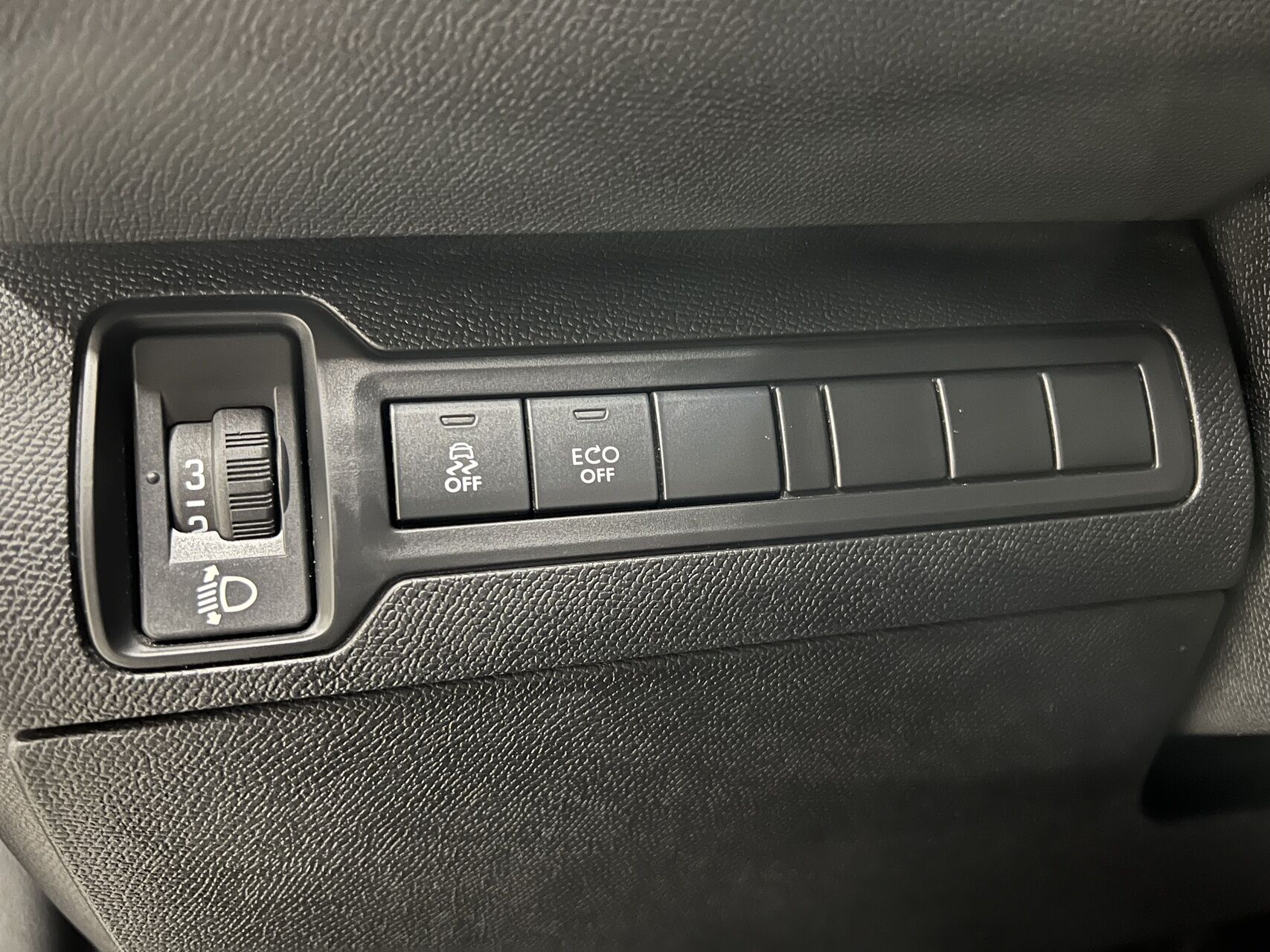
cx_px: 635
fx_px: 954
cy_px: 476
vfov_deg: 53.1
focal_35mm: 26
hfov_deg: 67.3
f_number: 1.5
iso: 640
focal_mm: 5.7
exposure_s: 1/10
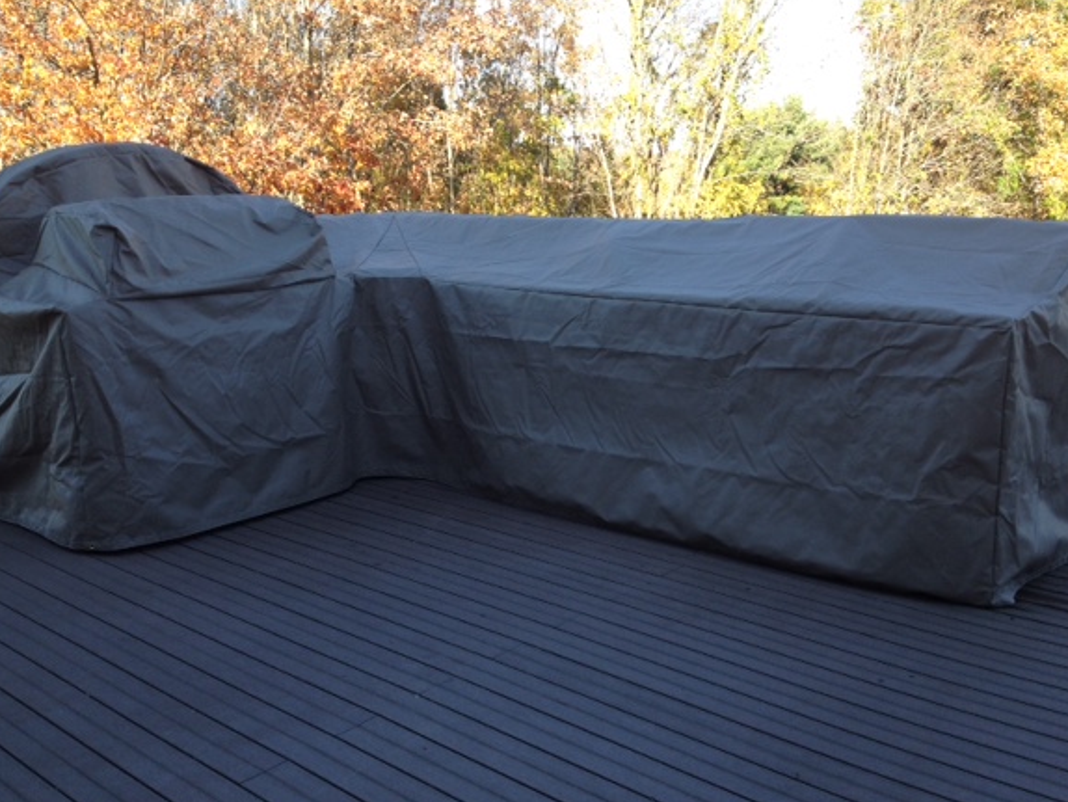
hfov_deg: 47.8
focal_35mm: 39
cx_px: 549
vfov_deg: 36.8
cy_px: 404
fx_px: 1204
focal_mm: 4.28
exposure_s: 1/305
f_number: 2.4
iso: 50
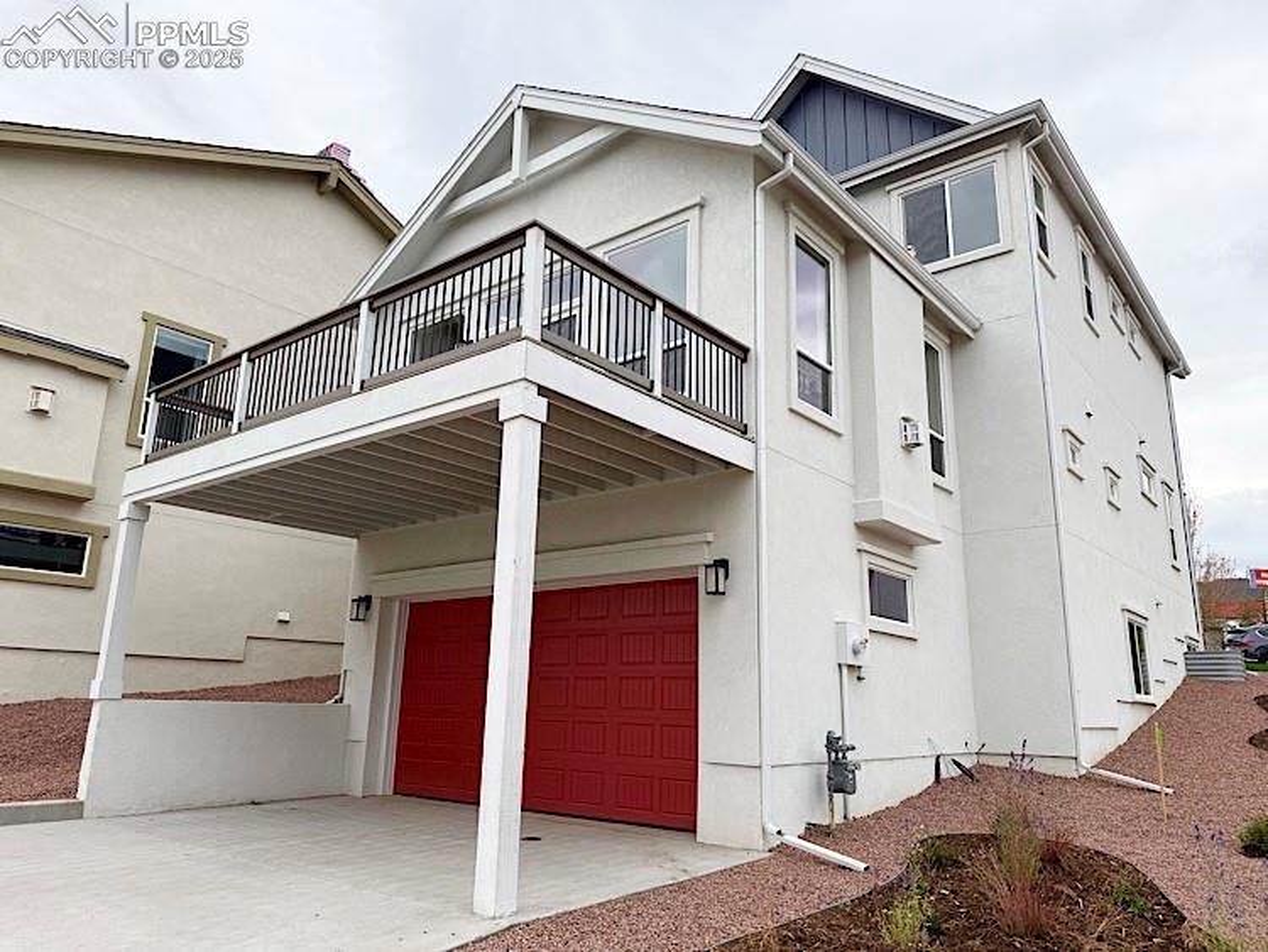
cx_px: 634
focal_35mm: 24
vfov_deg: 56.8
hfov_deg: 71.6
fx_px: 879
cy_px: 476
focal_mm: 6.76
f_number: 1.78
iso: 80
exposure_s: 1/1122
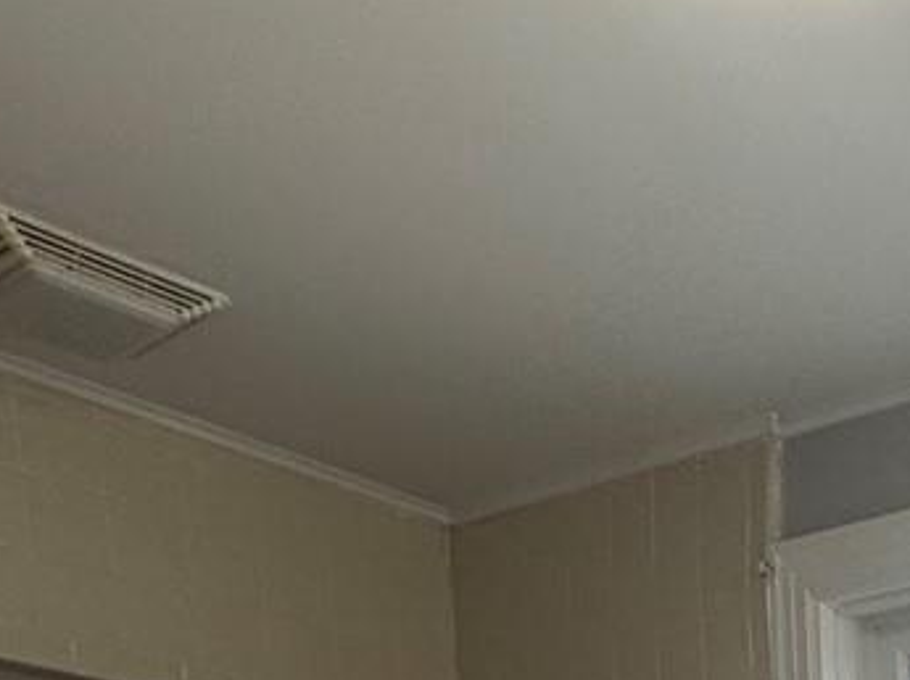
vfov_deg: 16.2
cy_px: 1431
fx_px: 1707
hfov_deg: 24.3
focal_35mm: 65
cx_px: 1308
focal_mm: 2.22
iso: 50
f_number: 2.2
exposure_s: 1/120
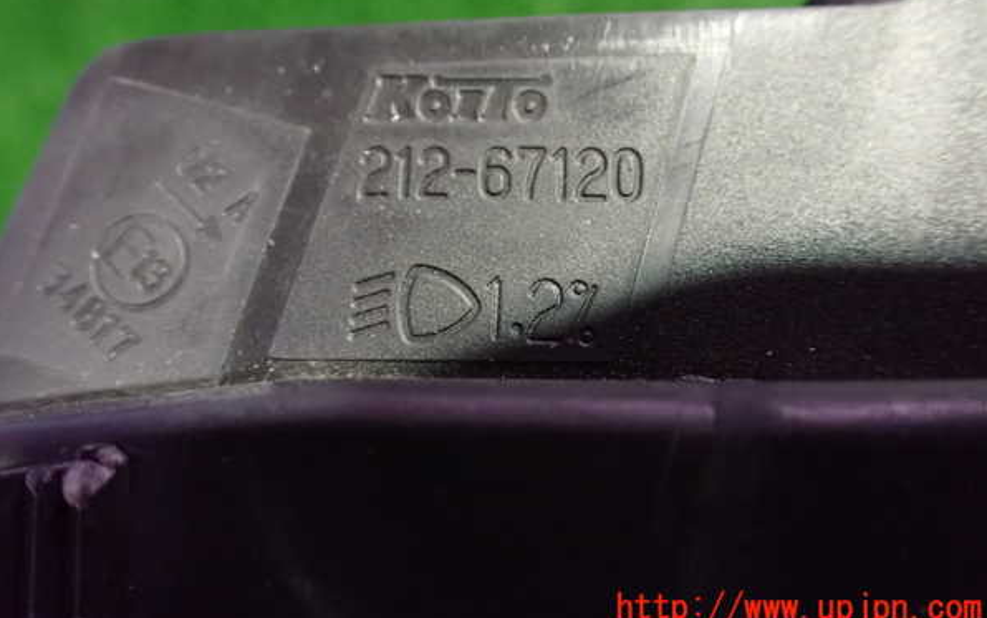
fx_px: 861
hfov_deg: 59.6
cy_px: 257
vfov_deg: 39.3
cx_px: 494
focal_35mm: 32
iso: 1250
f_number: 2.3
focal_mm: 5.4
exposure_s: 1/30
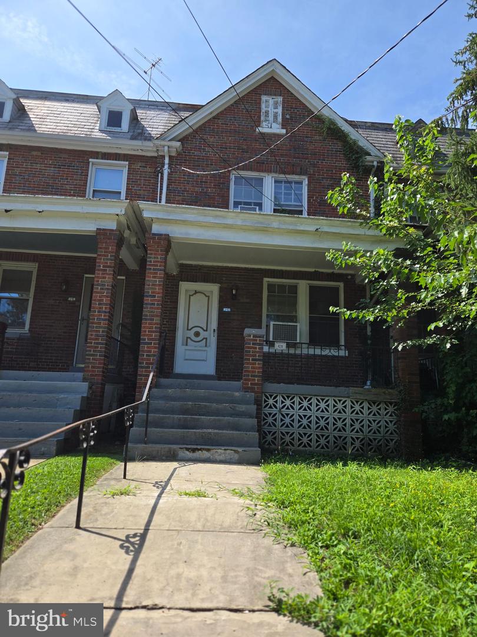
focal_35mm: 23
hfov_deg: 58.9
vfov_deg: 73.9
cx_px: 238
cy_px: 318
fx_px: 423
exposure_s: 1/2921
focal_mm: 5.4
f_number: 1.8
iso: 50
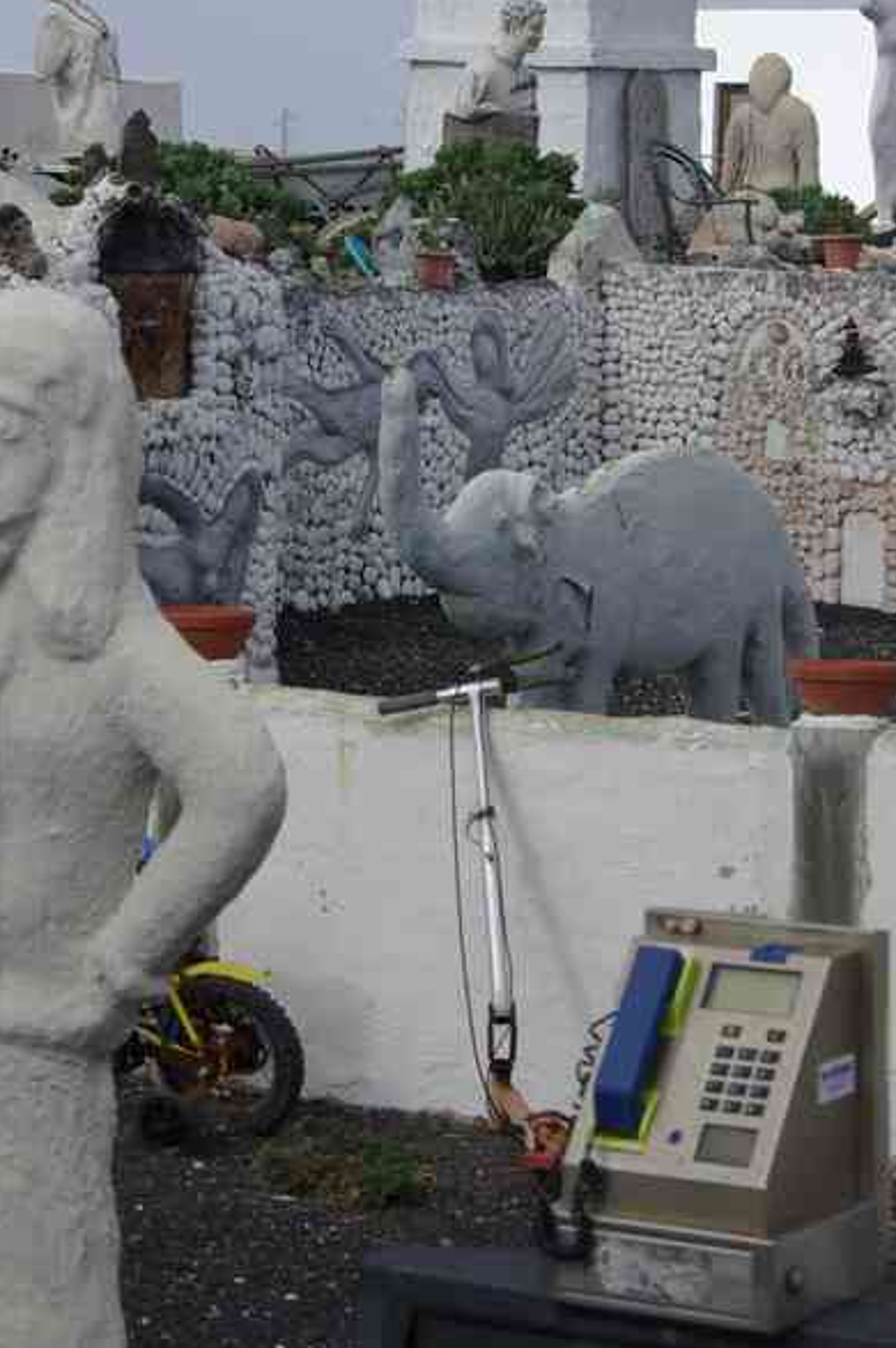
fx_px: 4603
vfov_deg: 16.7
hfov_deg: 11.1
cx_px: 393
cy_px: 542
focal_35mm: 123
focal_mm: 47.5
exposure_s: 1/250
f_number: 9.5
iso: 100
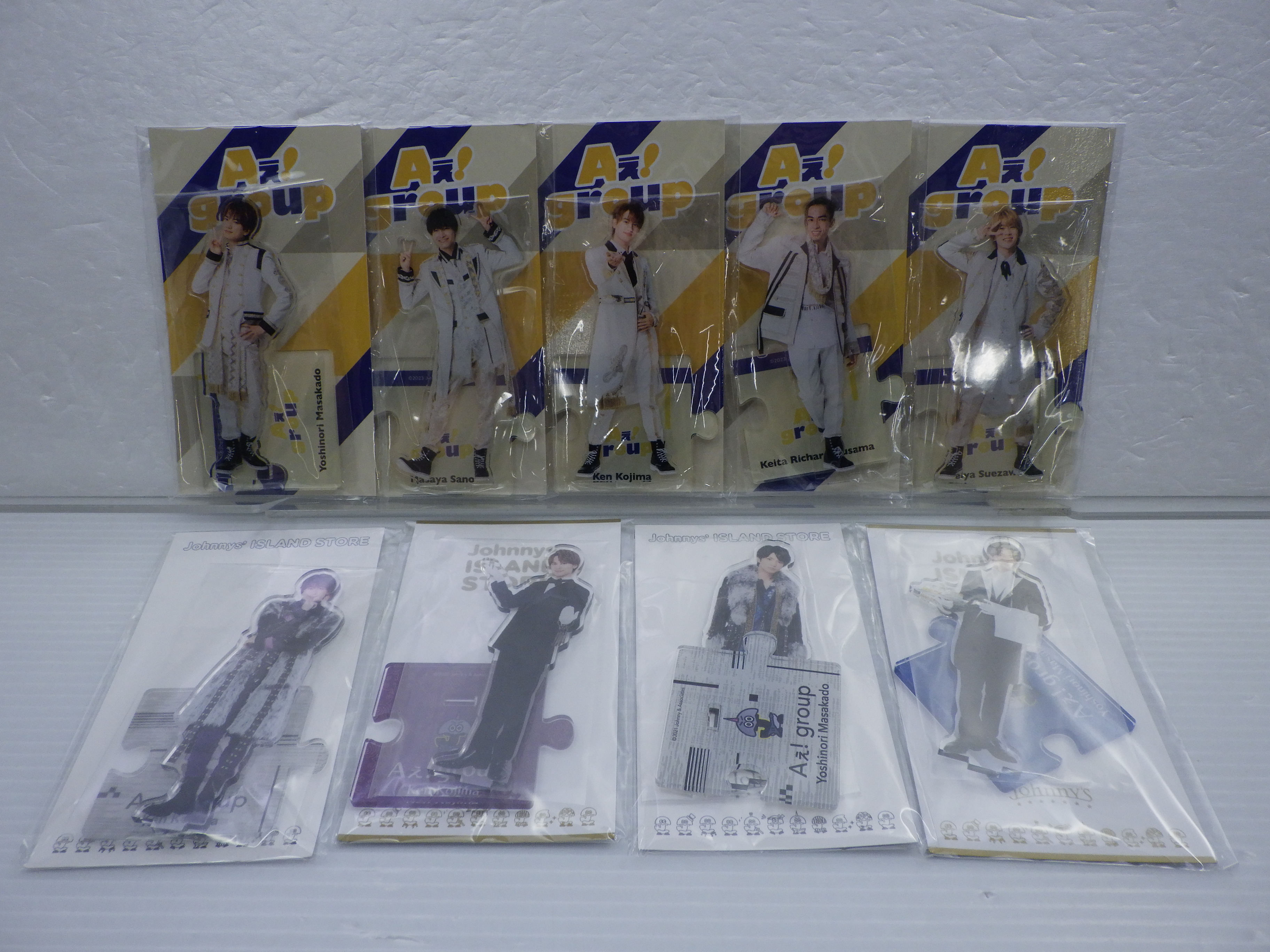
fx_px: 1027
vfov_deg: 49.7
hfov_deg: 63.4
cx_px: 635
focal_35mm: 28
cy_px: 476
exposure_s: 1/100
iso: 250
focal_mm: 5
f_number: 3.5
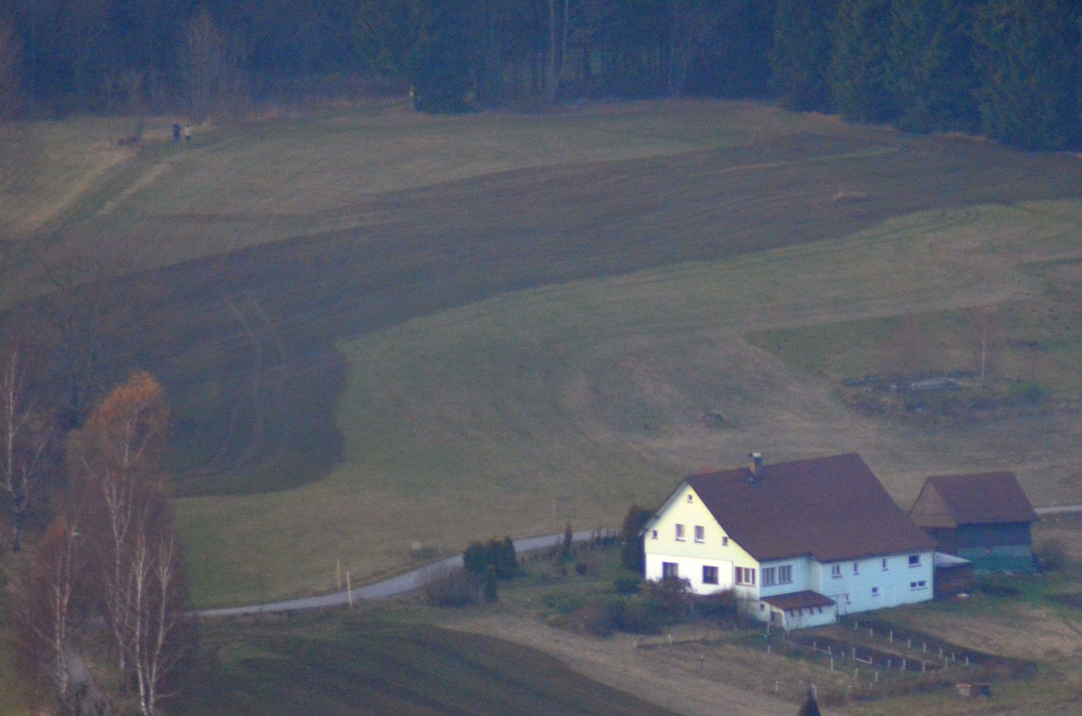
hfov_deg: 3.1
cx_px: 671
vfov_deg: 2.1
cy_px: 551
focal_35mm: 657
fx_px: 19705
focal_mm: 250
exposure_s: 1/100
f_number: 5
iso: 1250
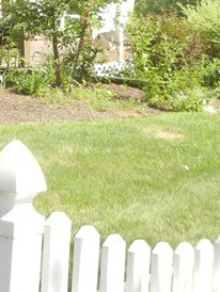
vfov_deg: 17.3
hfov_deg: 13.1
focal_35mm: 112
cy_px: 31
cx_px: 4
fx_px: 948
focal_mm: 5.4
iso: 160
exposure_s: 1/441
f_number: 3.5
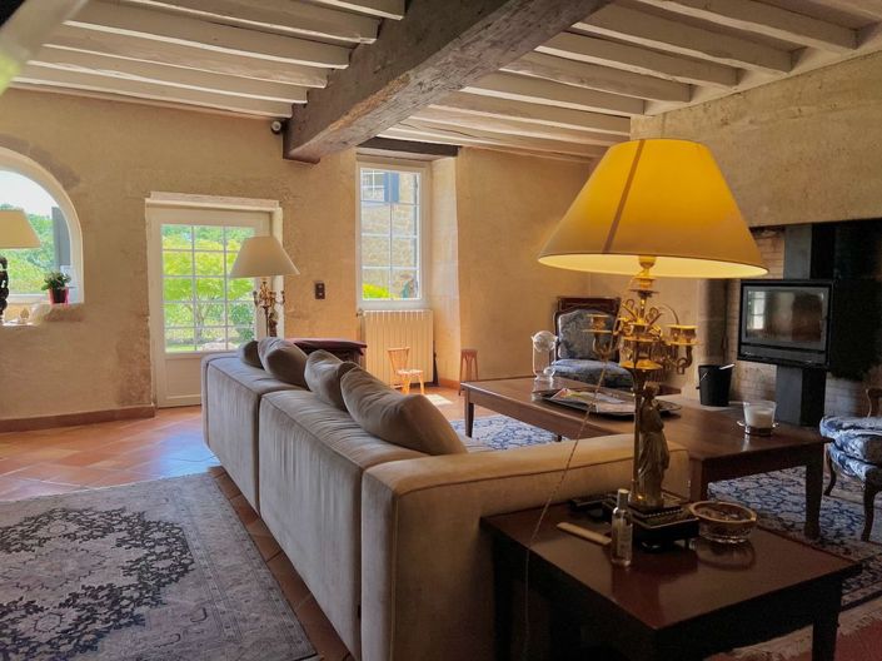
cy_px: 330
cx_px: 441
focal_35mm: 26
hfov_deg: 67.3
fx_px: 662
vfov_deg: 53.0
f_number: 1.5
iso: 50
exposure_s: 1/331
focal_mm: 5.7
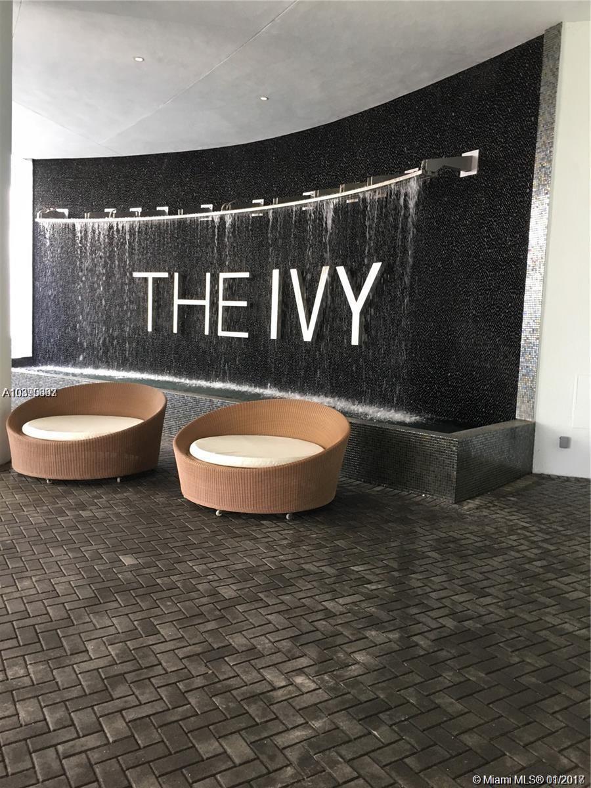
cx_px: 296
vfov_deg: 61.7
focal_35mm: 29
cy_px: 394
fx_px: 660
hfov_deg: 48.2
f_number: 2.2
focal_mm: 4.15
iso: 50
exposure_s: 1/15
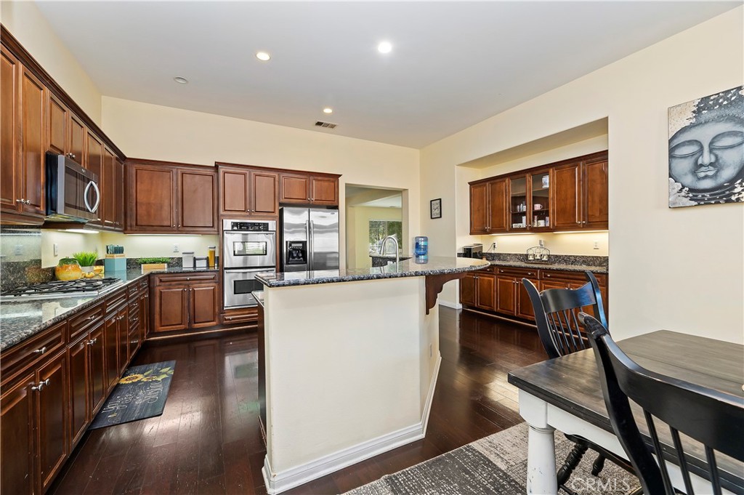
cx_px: 372
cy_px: 248
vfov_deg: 81.1
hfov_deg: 104.3
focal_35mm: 14
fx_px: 289
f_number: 10
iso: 500
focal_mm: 14
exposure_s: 1/13
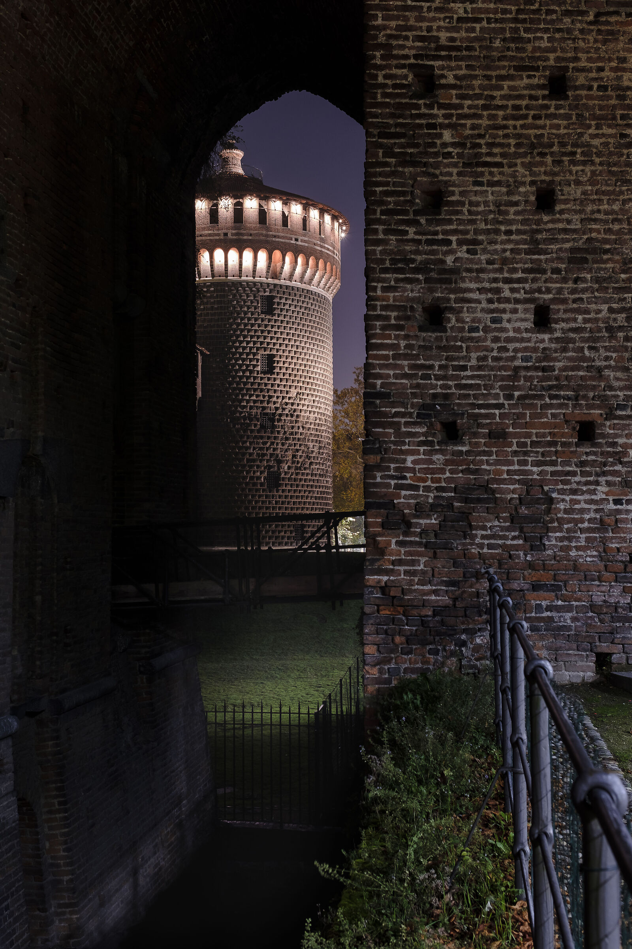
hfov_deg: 37.9
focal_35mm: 35
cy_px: 474
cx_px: 316
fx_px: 922
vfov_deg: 54.4
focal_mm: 23
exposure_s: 10
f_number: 8
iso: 320
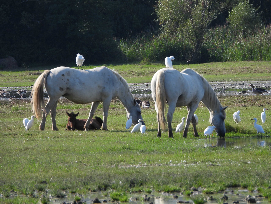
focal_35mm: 650
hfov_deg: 3.1
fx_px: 5089
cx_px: 136
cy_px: 102
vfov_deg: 2.3
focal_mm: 117
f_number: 5
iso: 100
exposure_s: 1/400
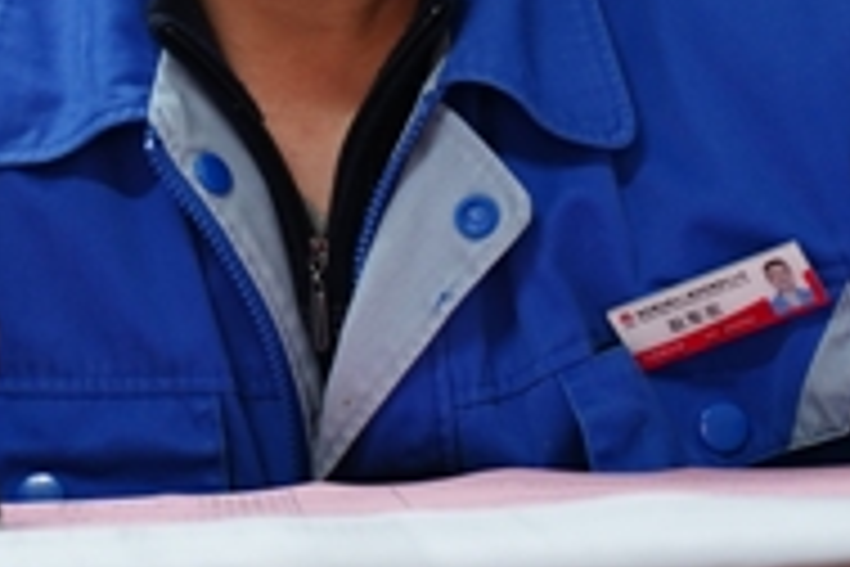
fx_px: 4273
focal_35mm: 181
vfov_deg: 7.5
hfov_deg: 11.4
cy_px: -180
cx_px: 400
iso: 1000
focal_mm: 57
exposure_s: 1/60
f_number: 2.8
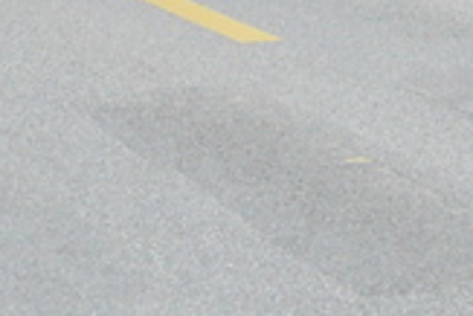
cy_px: -612
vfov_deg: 4.3
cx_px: 577
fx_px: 4024
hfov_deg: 6.7
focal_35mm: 306
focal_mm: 7.9
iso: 100
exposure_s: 1/200
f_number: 5
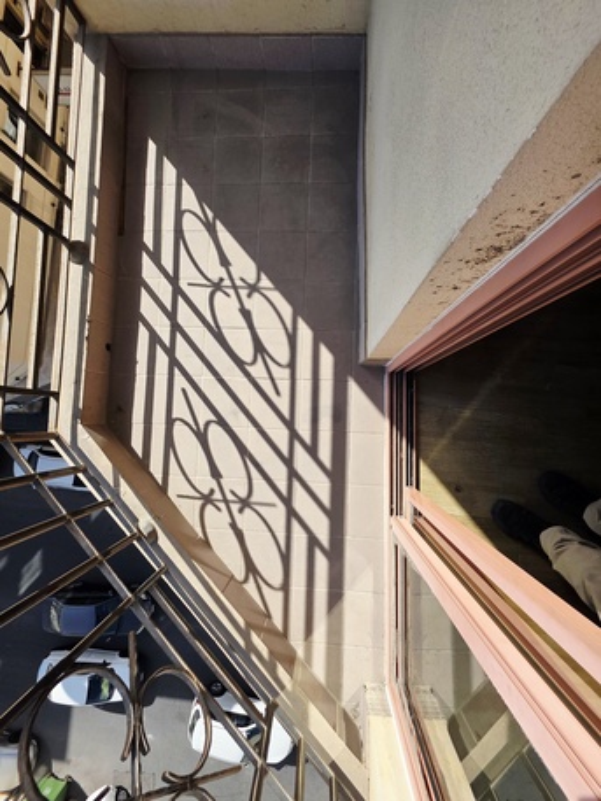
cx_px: 300
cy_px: 400
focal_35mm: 13
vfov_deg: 106.2
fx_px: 301
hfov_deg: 89.9
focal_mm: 2.2
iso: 40
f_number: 1.9
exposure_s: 1/2000
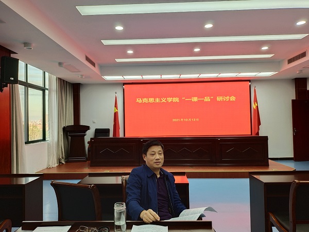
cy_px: 116
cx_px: 154
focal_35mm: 22
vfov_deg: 61.1
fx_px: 196
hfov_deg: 76.4
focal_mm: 4.71
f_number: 1.79
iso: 75
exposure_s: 1/50
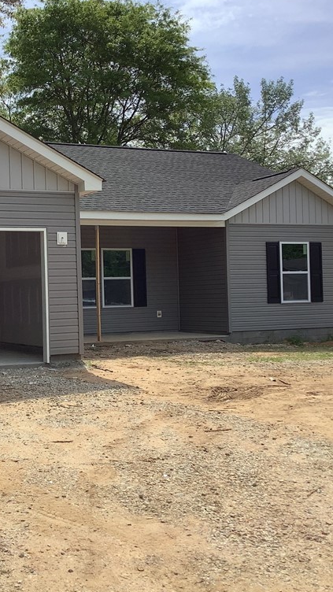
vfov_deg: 44.6
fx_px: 722
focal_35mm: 46
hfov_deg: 25.0
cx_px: 19
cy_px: 292
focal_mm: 3.3
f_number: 2.4
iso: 25
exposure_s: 1/1058
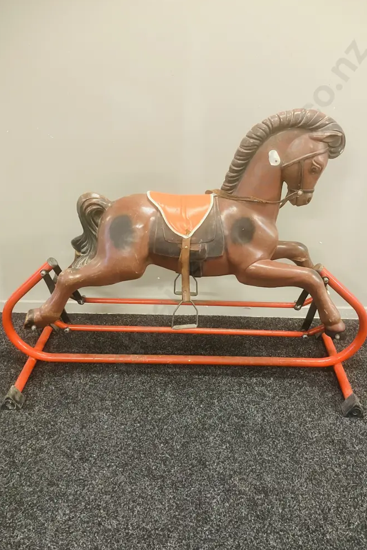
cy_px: 272
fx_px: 459
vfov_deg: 61.9
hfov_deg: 43.6
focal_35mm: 30
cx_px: 192
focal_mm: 3.99
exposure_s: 1/33
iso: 320
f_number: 1.8
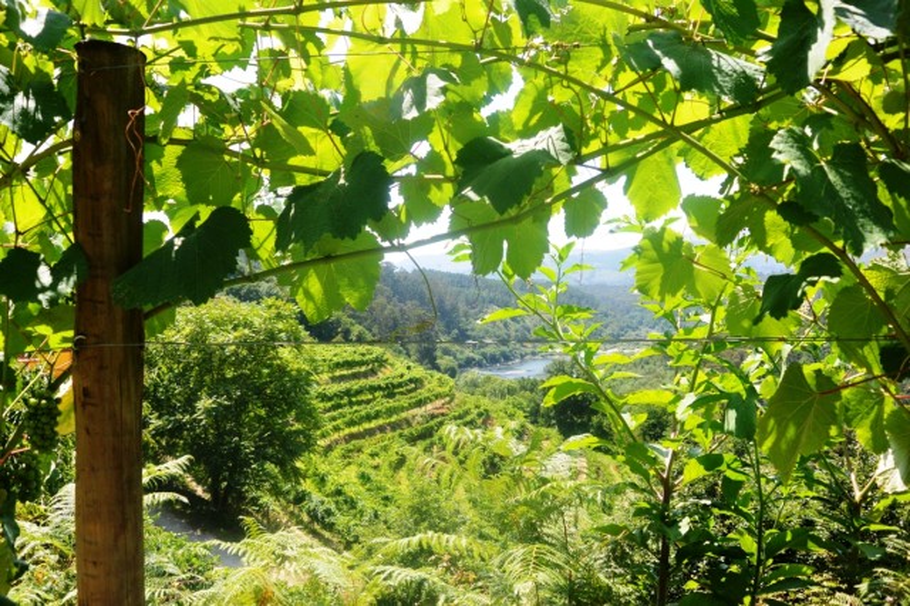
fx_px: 682
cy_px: 303
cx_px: 455
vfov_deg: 47.9
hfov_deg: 67.4
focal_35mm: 27
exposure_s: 1/500
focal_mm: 10
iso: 160
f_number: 5.6
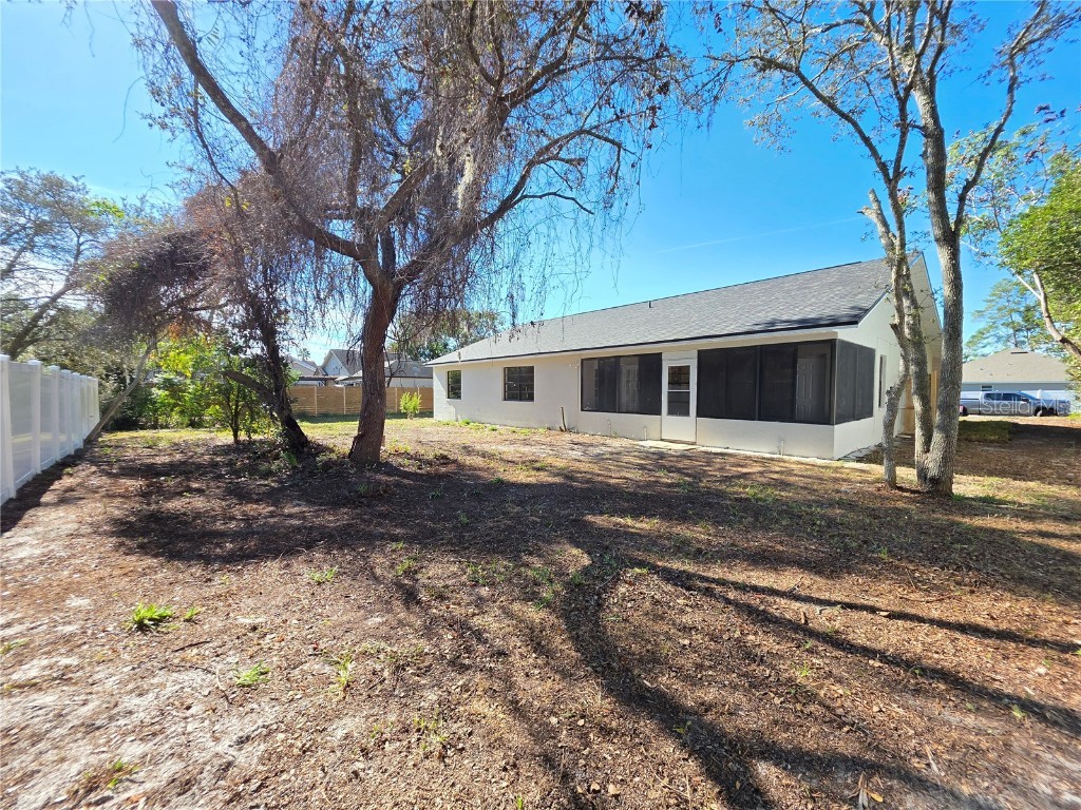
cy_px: 405
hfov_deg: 106.2
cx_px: 540
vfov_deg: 89.9
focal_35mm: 13
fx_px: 406
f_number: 1.9
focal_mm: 2.2
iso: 40
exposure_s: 1/614
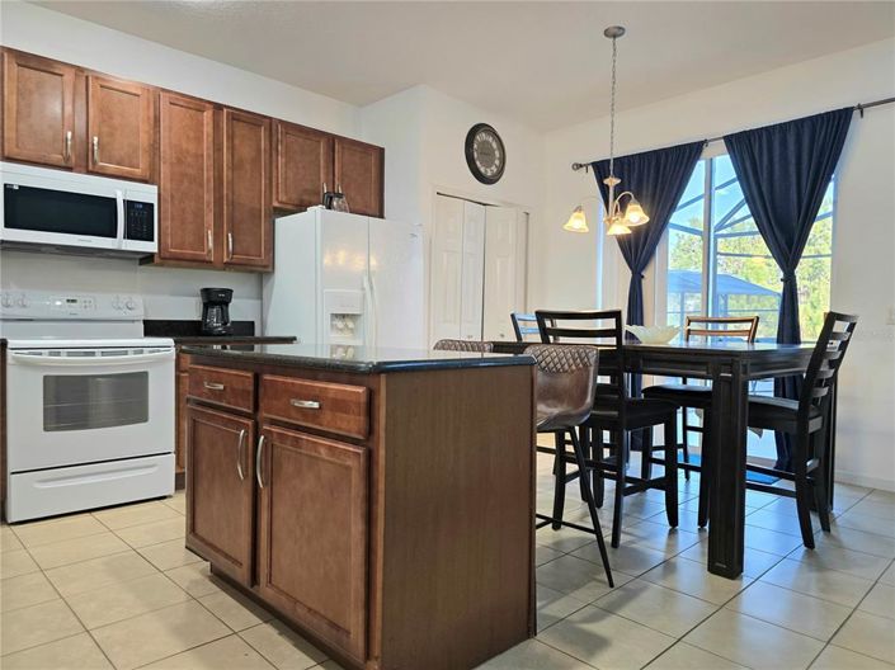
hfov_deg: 74.0
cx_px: 448
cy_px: 335
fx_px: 594
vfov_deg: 58.8
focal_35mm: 23
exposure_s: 1/120
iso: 160
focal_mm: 6.3
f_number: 1.7
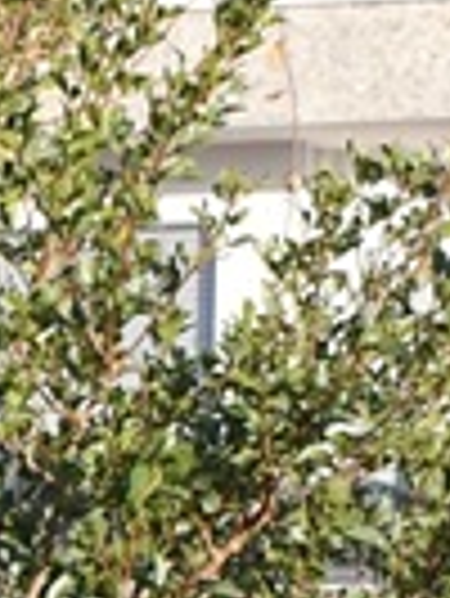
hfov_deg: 4.3
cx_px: -518
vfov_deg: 5.5
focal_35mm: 343
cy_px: 1493
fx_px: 5936
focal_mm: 23
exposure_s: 1/1250
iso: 1250
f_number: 8
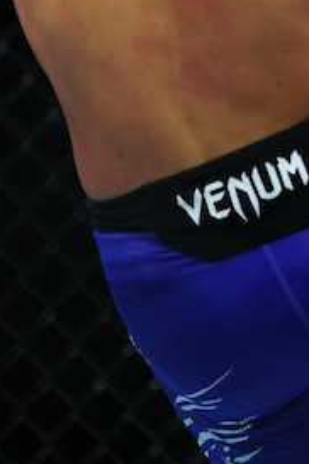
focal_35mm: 584
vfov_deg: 3.5
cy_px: -100
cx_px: 739
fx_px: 7518
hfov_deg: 2.3
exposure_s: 1/1250
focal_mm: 133
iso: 2000
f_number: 2.8
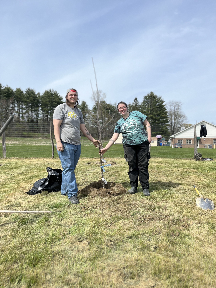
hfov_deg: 53.1
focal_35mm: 26
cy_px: 144
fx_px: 216
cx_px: 108
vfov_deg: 67.3
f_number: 1.6
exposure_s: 1/2463
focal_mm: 5.1
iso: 50
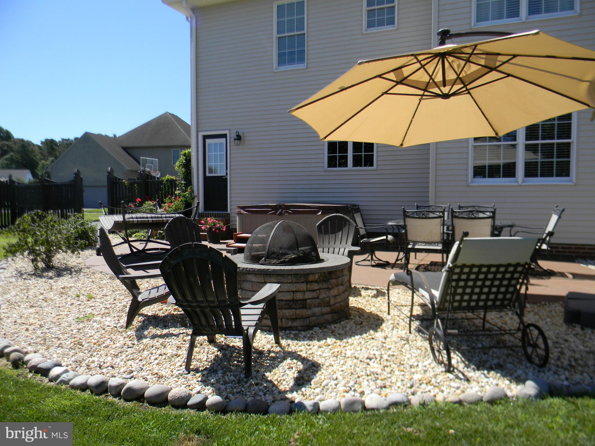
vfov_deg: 49.7
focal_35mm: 28
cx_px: 298
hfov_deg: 63.4
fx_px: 481
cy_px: 223
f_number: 3.5
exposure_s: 1/722
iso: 80
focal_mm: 5
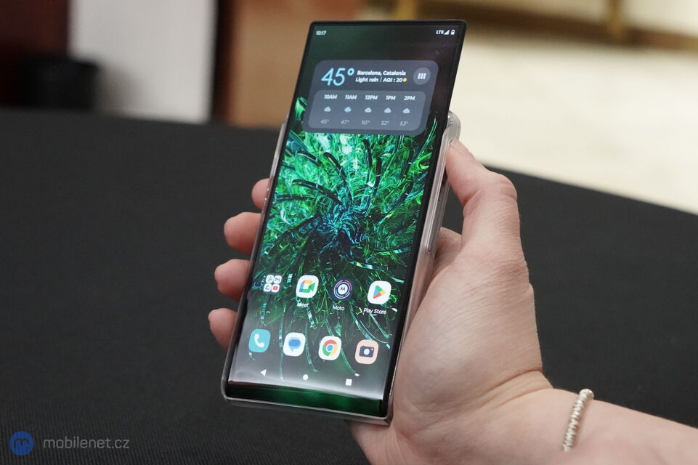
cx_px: 349
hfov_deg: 31.4
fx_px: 1240
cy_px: 232
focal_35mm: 64
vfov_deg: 21.2
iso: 12800
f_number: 7.1
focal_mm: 64
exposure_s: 1/160
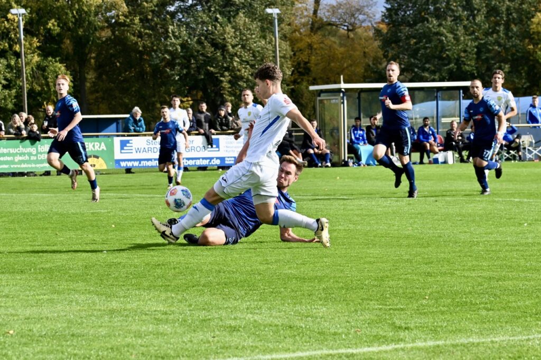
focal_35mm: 95
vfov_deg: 14.4
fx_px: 1427
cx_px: 270
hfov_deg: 21.5
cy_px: 180
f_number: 6.3
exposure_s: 1/1600
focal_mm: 95
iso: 720
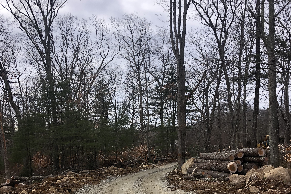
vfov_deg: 32.5
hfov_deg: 49.6
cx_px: 145
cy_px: 174
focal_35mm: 39
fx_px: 315
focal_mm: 3.99
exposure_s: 1/762
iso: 20
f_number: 1.8
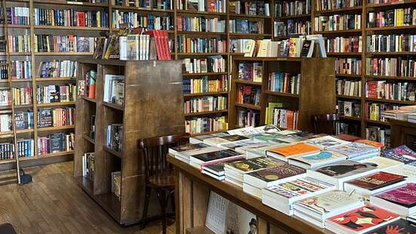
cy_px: 76
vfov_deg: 31.0
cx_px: 259
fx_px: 419
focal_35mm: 38
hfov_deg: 52.2
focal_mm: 6.86
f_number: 1.78
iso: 400
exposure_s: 1/60
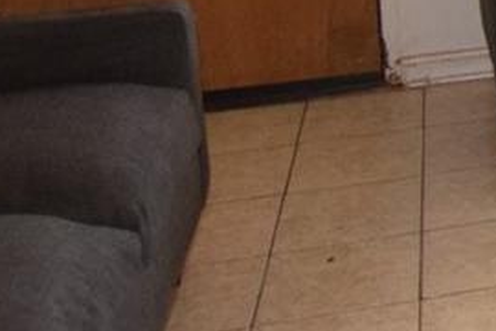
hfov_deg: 16.8
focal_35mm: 89
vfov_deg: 14.2
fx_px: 1226
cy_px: -188
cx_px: 1009
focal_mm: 10
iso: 2500
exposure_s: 1/60
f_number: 3.5
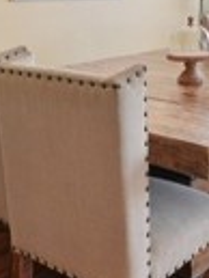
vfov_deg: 28.8
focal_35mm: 62
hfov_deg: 22.7
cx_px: 211
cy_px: -13
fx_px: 498
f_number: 8
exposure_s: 1/30
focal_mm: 13
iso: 200
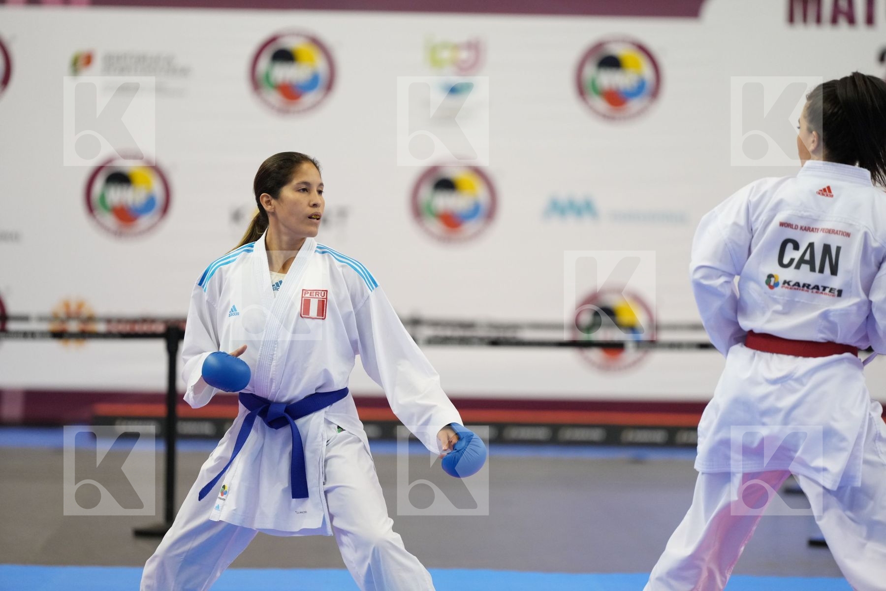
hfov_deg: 10.3
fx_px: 4922
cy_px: 296
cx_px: 443
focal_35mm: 200
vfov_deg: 6.9
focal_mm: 200
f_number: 2.8
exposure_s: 1/1000
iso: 3200
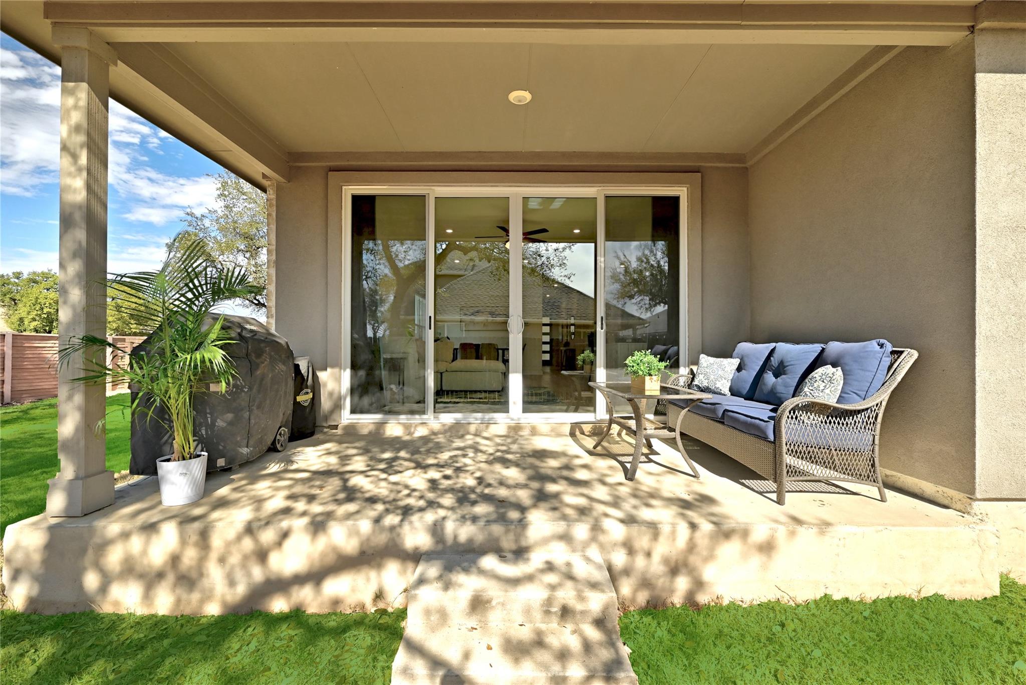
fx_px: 399
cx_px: 513
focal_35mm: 14
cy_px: 342
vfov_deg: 81.2
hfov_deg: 104.2
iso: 400
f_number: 10
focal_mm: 14
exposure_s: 1/160
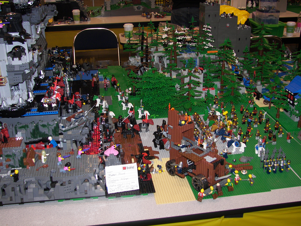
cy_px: 113
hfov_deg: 43.9
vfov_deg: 33.6
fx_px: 374
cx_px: 150
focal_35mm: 43
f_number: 2.8
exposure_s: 1/30
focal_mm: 7.1
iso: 64
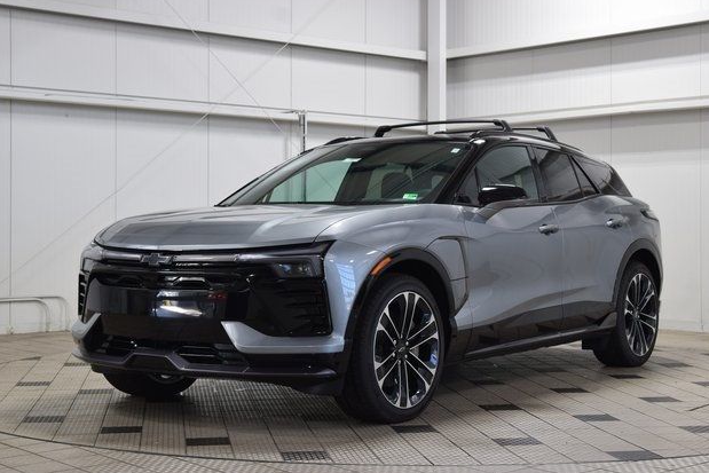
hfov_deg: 32.4
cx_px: 365
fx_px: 1221
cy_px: 231
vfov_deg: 21.9
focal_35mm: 62
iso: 400
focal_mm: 40
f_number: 6.3
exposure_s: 1/20
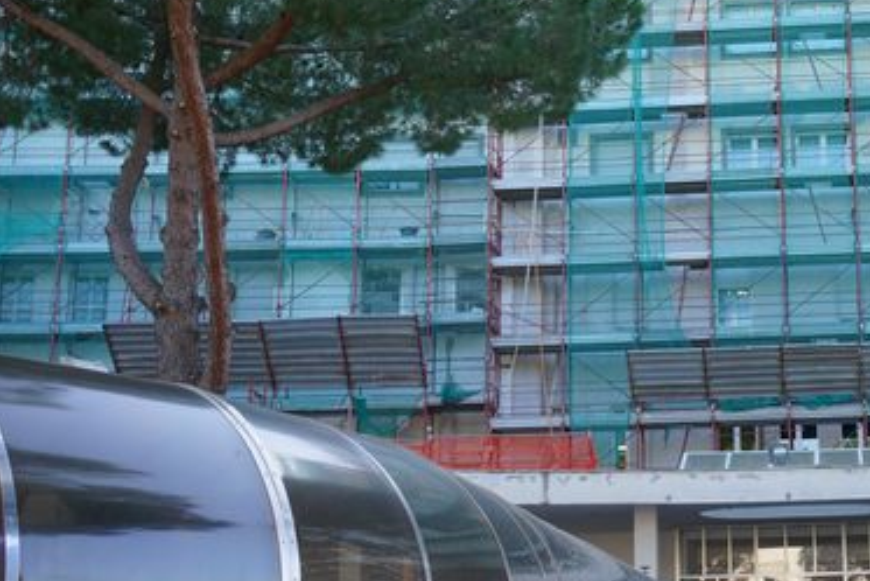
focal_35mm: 60
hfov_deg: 32.2
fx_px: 1450
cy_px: 314
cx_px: 739
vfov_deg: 22.6
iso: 800
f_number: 16
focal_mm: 35
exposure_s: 1/80
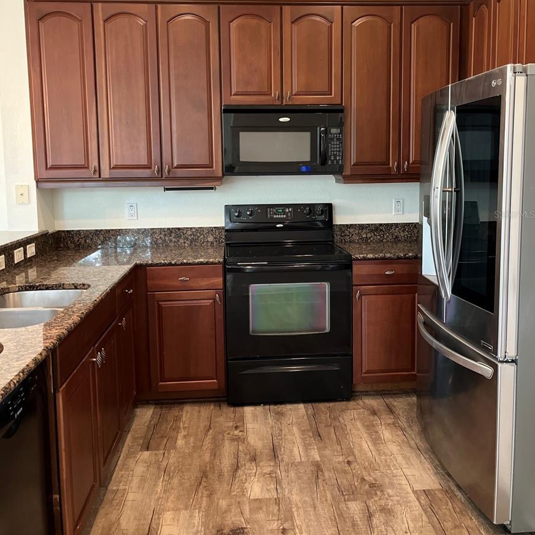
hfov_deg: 52.5
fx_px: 542
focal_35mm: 31
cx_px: 266
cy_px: 214
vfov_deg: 52.2
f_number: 1.6
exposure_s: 1/60
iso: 250
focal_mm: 5.1
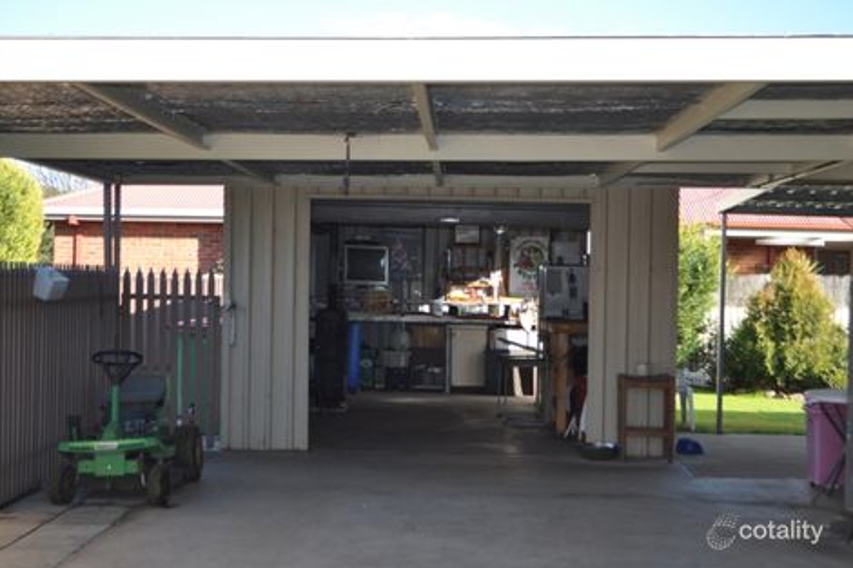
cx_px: 426
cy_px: 284
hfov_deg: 36.9
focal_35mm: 54
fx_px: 1279
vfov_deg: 25.0
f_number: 5
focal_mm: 36
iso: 200
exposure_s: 1/200
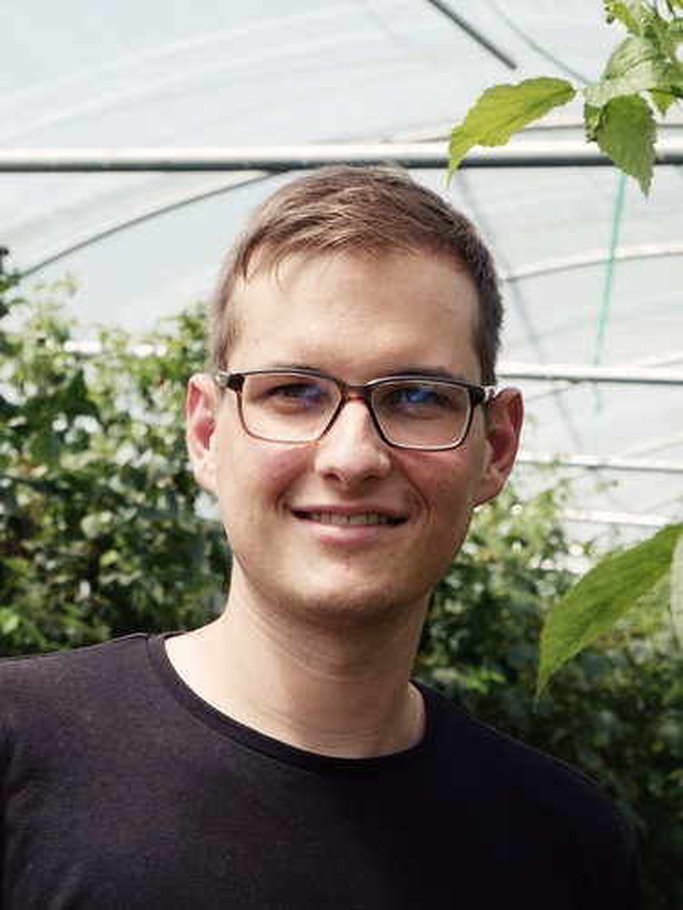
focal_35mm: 84
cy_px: 455
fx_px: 2210
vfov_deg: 23.3
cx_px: 342
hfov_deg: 17.6
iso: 200
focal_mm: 42
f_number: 7.1
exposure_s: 1/250
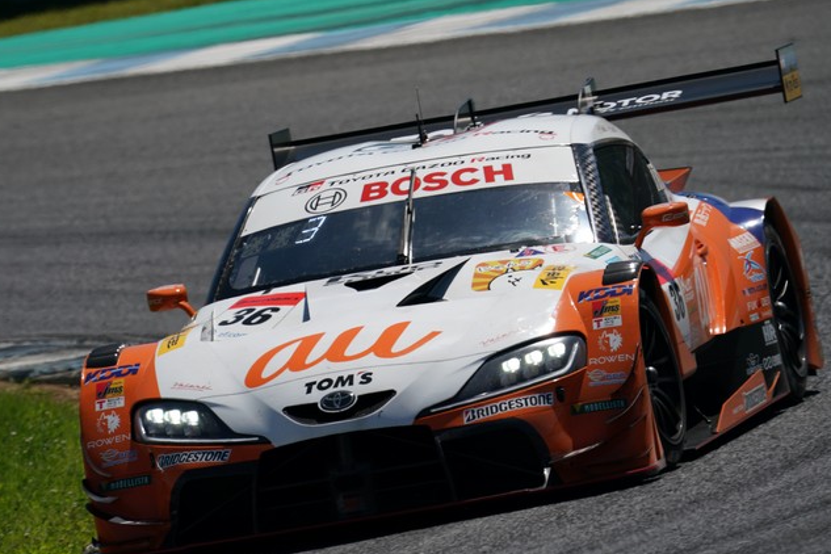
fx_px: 15765
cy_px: 290
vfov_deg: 2.0
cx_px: 391
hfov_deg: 3.0
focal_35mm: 683
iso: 160
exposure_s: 1/800
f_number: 9
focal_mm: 600
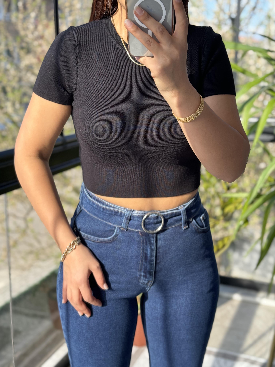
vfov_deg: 39.7
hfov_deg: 30.3
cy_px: 184
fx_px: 508
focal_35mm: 48
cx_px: 138
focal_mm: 6.86
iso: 80
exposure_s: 1/154
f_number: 1.78
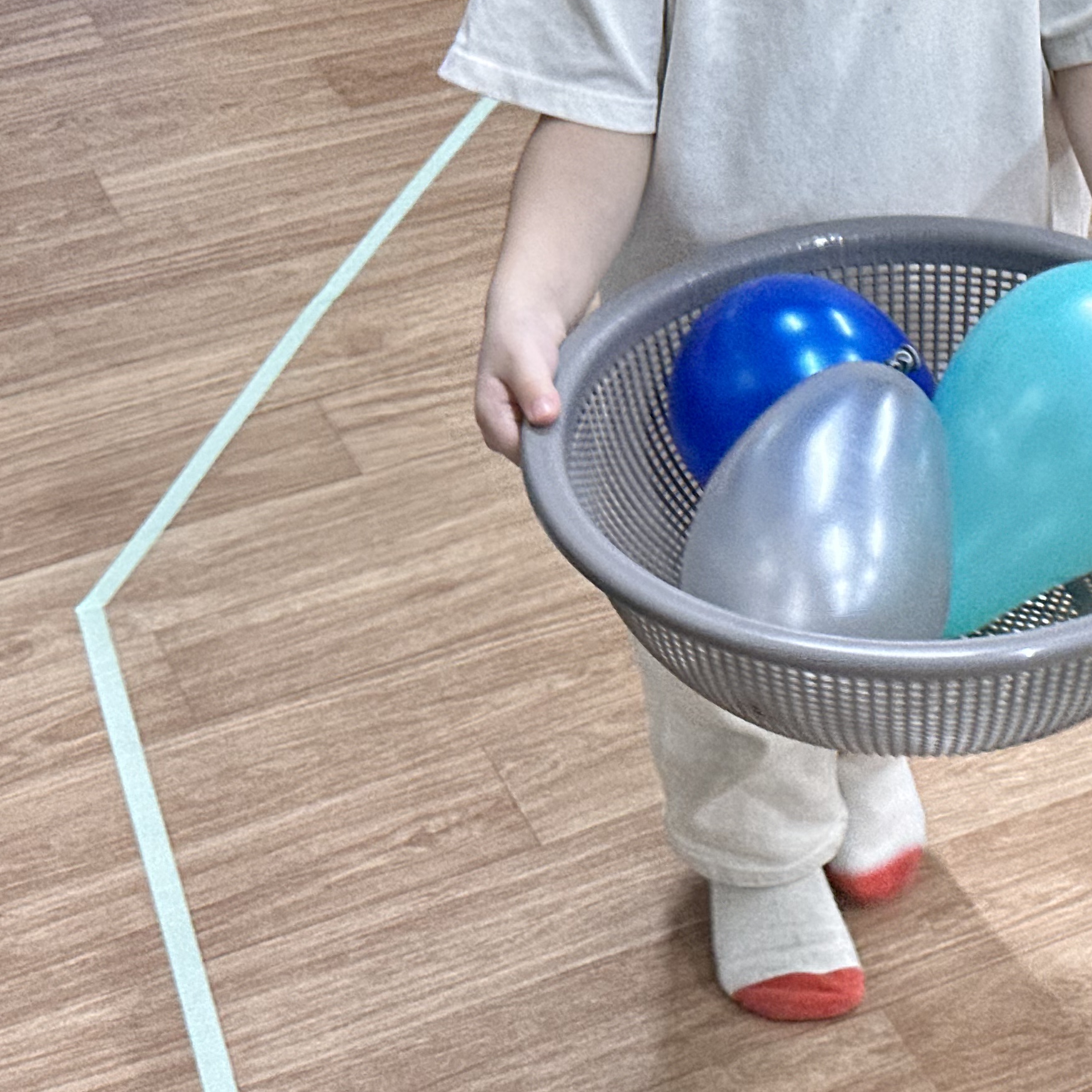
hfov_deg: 17.5
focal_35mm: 98
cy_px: 156
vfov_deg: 17.5
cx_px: 988
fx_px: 3498
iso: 100
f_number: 1.78
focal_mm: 6.86
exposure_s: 1/60
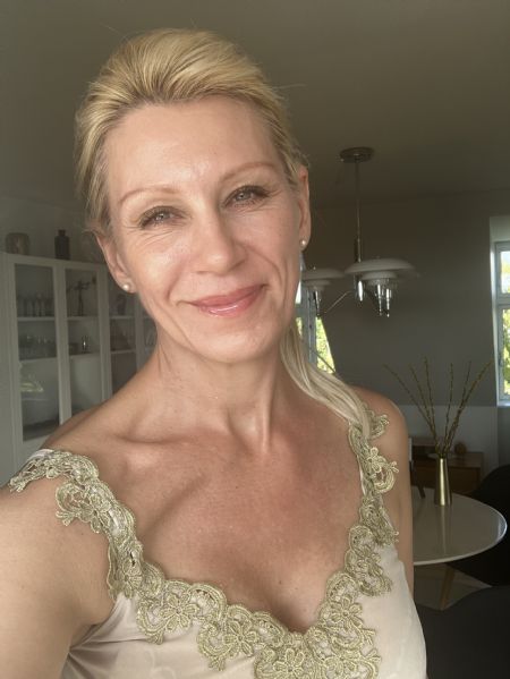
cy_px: 340
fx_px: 628
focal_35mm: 32
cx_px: 255
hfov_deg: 44.2
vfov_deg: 56.8
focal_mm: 2.87
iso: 20
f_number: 2.2
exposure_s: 1/121
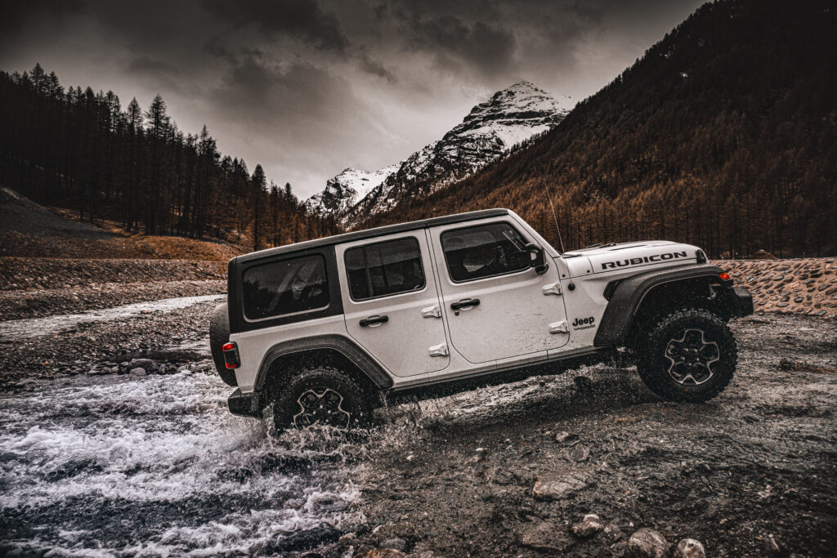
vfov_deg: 53.1
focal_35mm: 24
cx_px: 418
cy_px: 279
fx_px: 558
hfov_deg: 73.7
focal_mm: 24
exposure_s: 1/640
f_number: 6.3
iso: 400
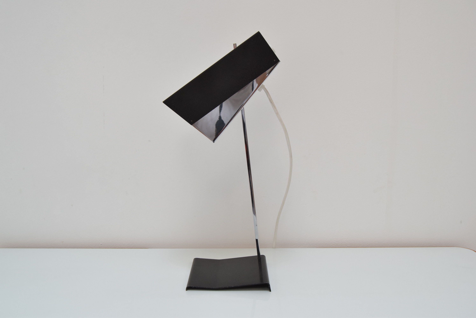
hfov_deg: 49.5
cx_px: 238
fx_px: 516
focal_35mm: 39
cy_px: 159
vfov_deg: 34.3
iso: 1600
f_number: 7.1
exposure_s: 1/200
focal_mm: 26
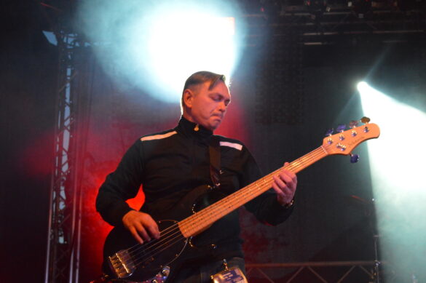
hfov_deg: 36.9
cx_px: 213
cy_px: 142
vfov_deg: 25.0
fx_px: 638
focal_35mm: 54
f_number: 5
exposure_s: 1/80
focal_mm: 36
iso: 3200
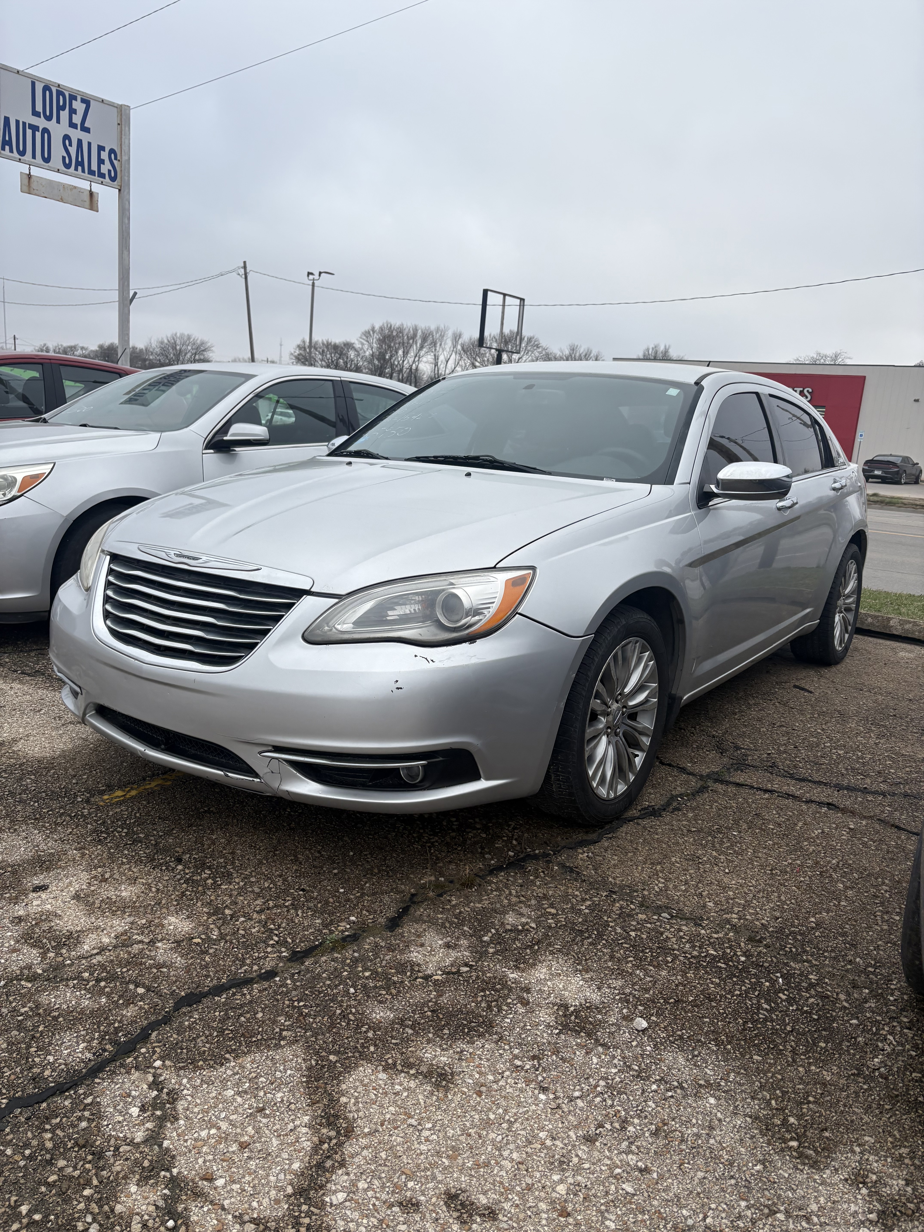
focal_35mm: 26
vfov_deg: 67.3
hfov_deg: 53.1
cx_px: 462
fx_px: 925
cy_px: 616
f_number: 1.6
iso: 50
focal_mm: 5.96
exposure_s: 1/1311
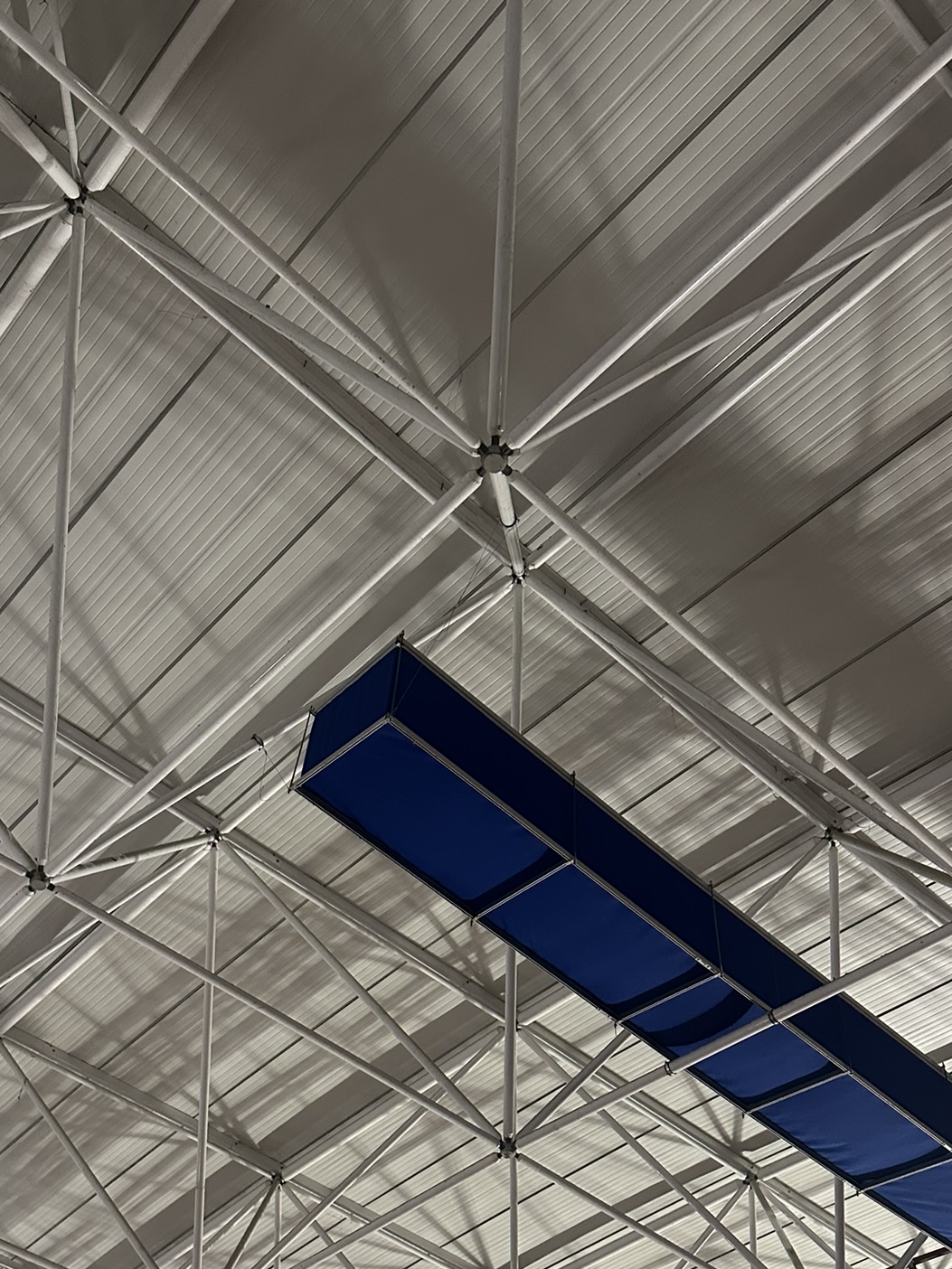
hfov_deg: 40.7
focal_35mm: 35
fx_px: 1283
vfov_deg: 52.1
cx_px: 434
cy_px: 788
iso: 500
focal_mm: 6.86
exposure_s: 1/50
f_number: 1.78
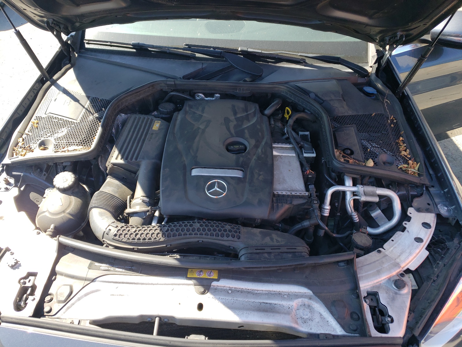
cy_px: 174
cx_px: 231
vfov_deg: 53.1
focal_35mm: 26
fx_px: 347
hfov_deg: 67.3
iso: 50
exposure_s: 1/476
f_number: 1.5
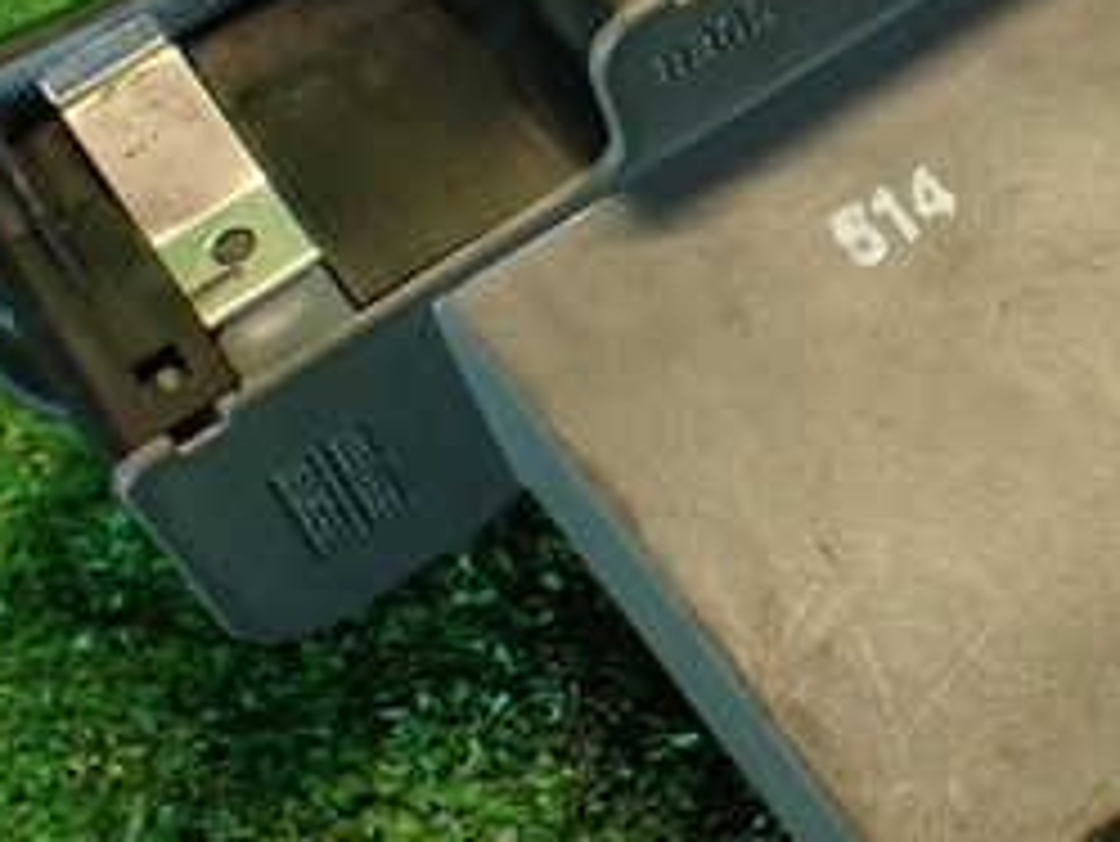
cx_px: 1003
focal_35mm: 77
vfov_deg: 19.0
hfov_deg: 24.6
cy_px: 198
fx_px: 2493
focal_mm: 5.79
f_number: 2.4
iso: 250
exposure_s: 1/30
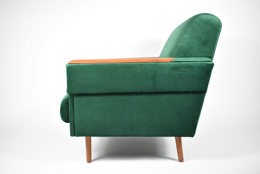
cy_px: 87
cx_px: 130
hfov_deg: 53.1
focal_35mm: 36
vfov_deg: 36.9
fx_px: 260
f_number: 4
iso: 1800
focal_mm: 24
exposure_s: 1/125
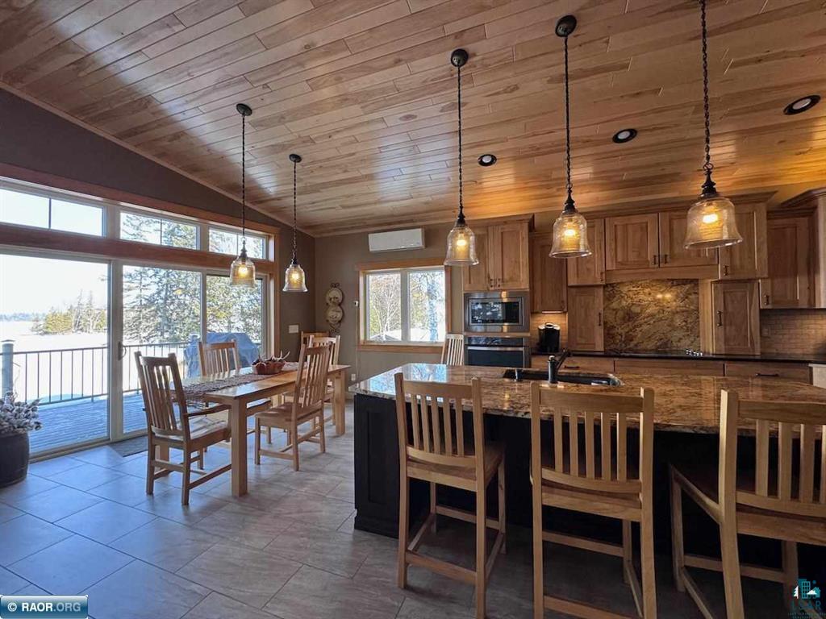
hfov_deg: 102.1
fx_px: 334
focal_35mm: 14
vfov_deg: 85.7
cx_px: 413
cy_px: 310
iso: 200
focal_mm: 2.22
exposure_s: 1/125
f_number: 2.2
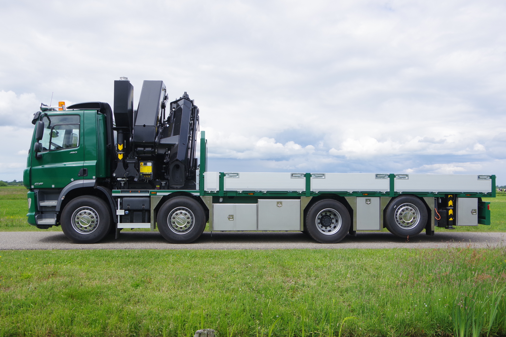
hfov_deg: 53.1
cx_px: 253
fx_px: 506
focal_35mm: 36
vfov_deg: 36.9
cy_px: 168
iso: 200
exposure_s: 1/200
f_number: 9
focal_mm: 24
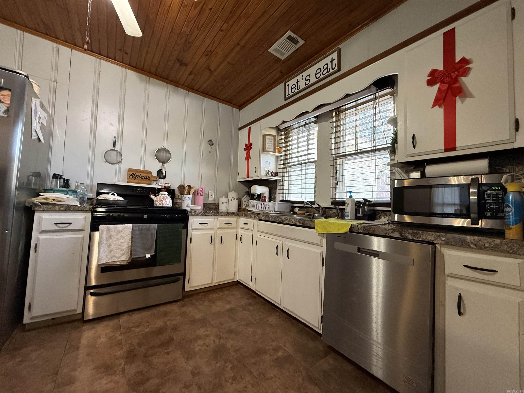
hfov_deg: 102.1
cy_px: 196
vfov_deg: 85.7
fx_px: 212
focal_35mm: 14
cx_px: 262
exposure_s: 1/120
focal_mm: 2.22
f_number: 2.2
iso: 500
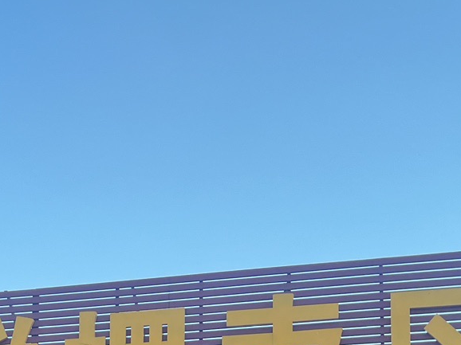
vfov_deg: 15.2
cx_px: 5
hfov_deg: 21.1
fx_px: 1198
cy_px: 519
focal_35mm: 90
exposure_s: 1/121
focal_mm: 5.7
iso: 32
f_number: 1.5
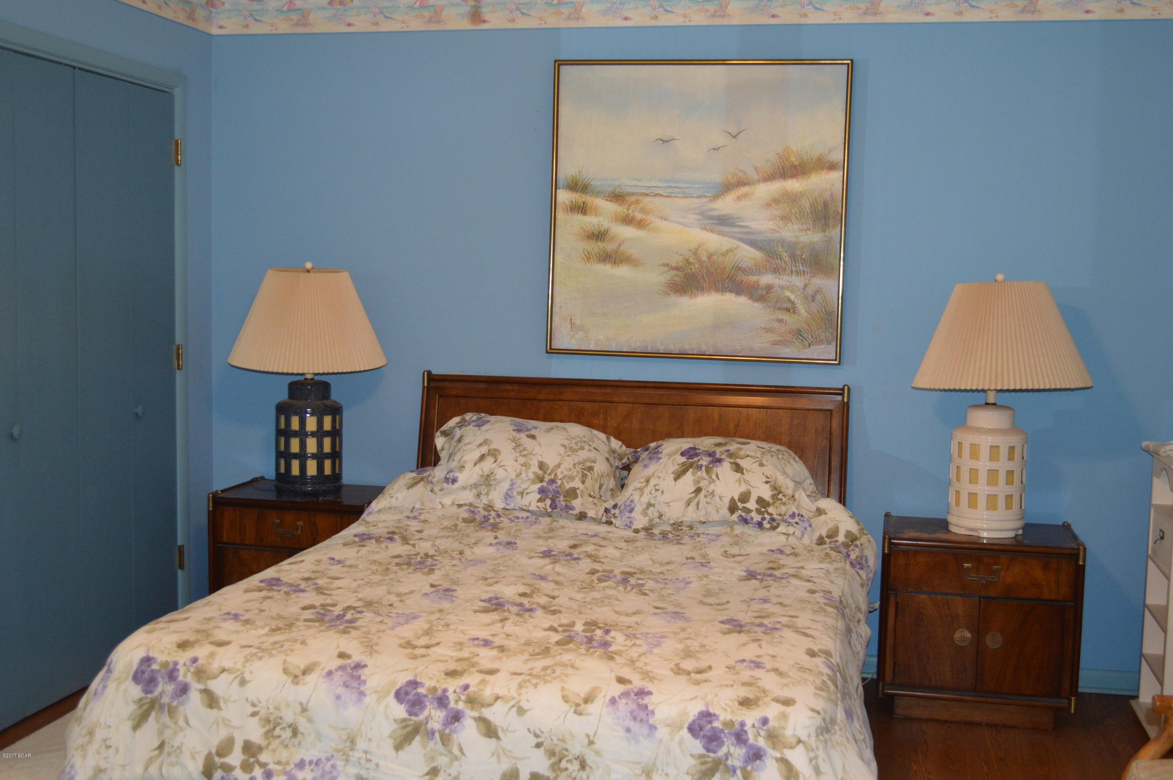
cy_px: 390
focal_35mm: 39
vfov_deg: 34.1
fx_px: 1269
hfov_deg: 49.6
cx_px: 586
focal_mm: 26
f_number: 4.2
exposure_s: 1/60
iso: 1250
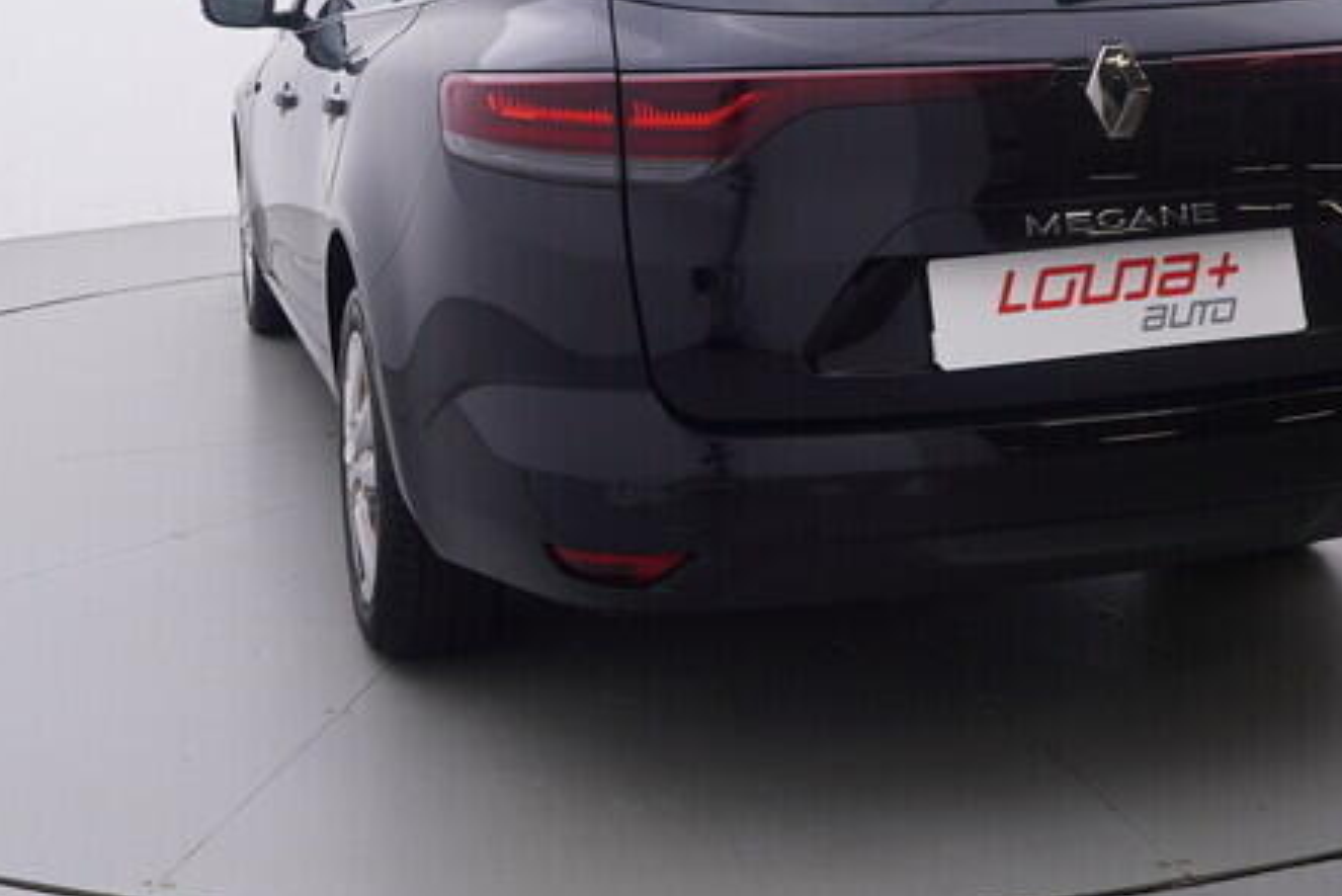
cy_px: 149
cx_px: 662
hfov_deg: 38.1
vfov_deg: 25.4
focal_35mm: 52
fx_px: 1945
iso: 200
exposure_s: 1/80
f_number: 5
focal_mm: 15
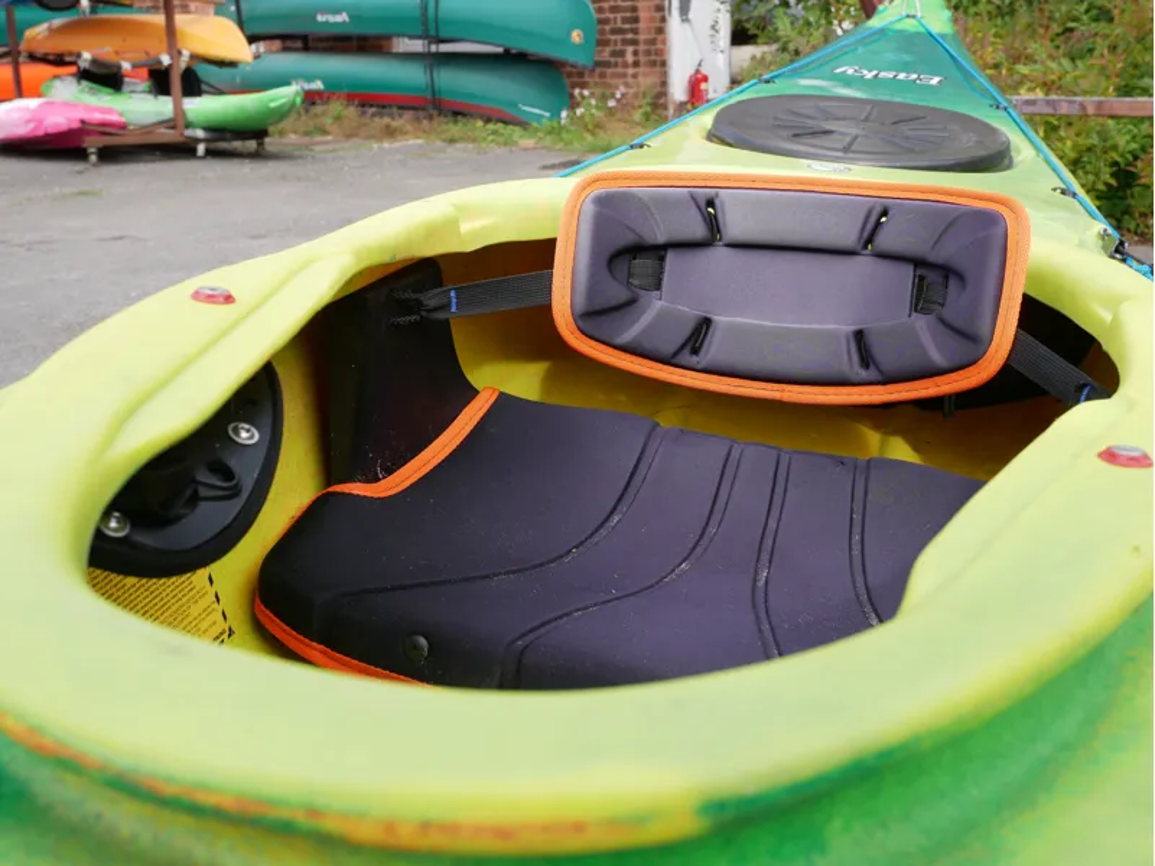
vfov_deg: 37.7
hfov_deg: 49.0
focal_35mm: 38
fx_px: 1268
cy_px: 433
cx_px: 578
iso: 200
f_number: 6.3
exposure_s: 1/250
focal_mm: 19
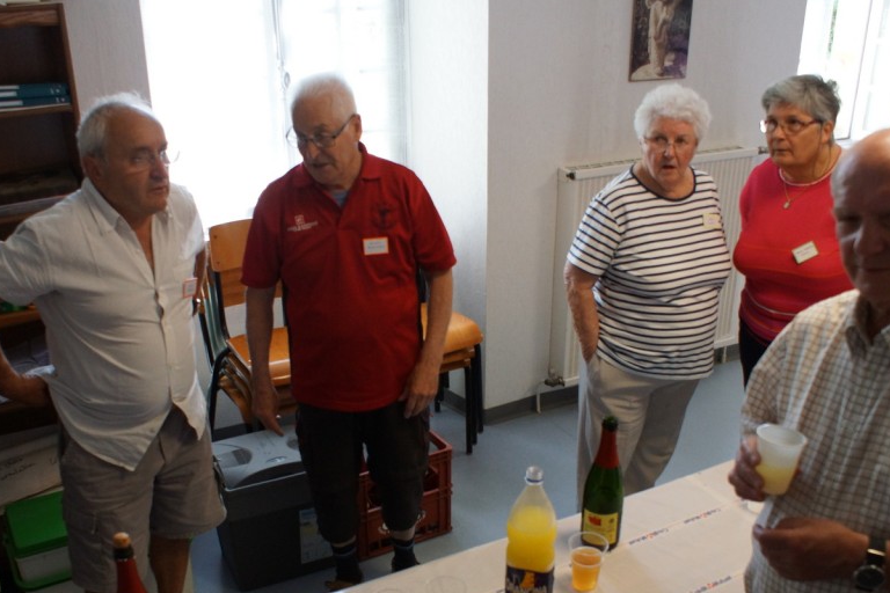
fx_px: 989
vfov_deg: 33.3
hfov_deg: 48.4
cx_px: 415
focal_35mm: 40
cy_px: 367
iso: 1000
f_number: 4
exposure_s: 1/160
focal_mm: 20
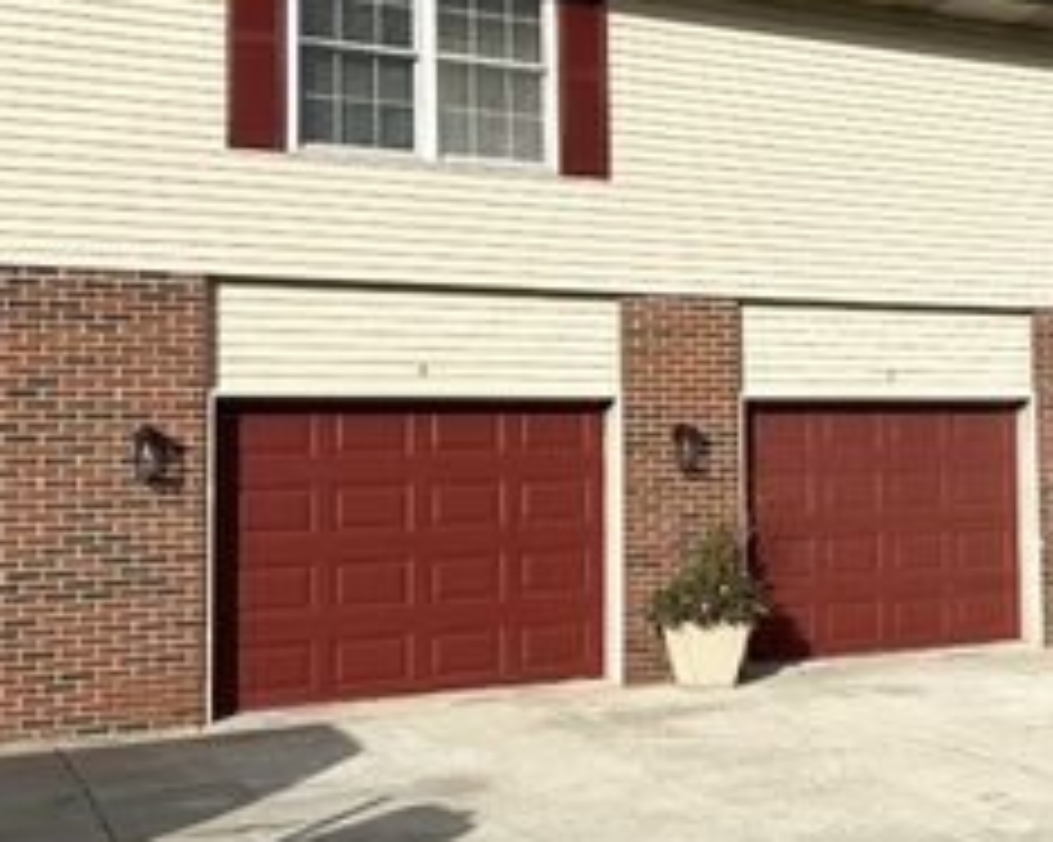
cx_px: 891
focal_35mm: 50
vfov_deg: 30.1
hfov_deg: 35.7
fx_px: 1558
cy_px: 295
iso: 80
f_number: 1.78
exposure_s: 1/8929
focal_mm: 6.86
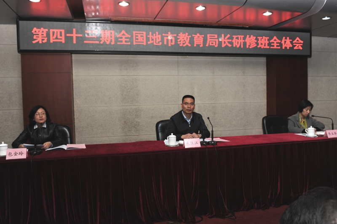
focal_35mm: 28
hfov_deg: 65.5
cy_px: 112
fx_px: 262
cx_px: 168
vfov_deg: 46.3
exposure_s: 1/60
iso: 640
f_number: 6.3
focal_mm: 28
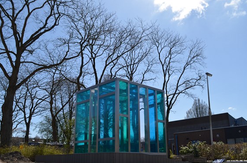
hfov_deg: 54.6
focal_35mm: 35
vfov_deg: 37.6
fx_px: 239
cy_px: 86
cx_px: 122
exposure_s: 1/640
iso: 125
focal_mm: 22
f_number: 8
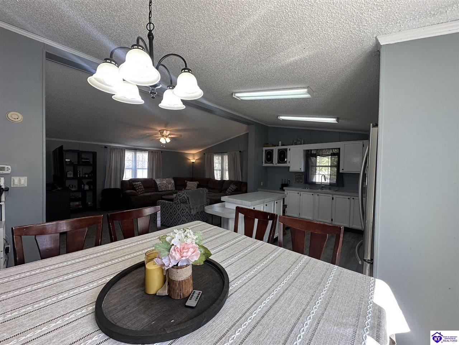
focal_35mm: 14
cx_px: 230
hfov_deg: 102.1
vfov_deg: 85.7
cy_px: 172
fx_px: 186
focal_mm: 2.22
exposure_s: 1/120
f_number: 2.2
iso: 125
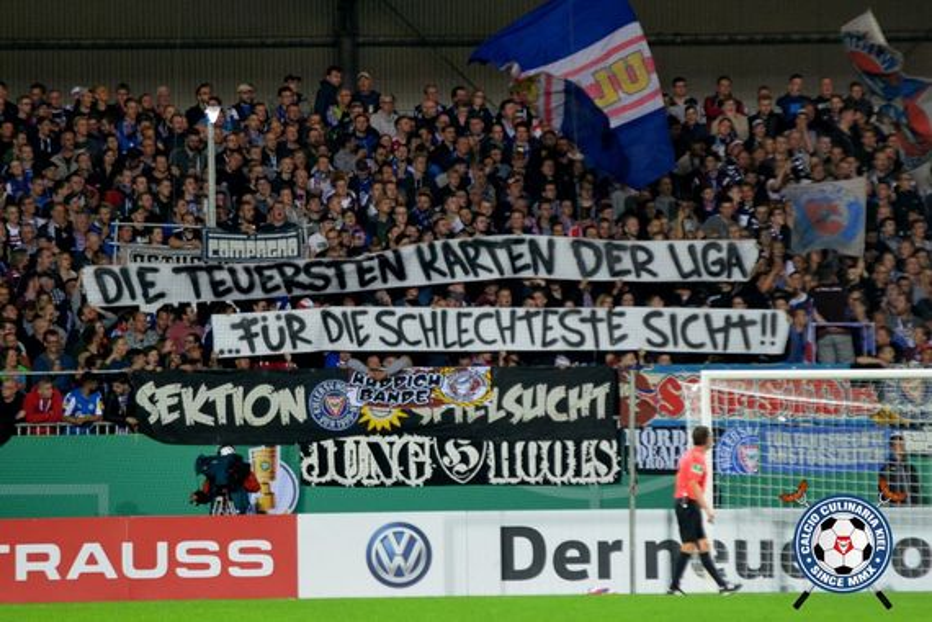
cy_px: 311
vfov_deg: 4.6
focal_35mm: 300
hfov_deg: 6.9
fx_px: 7766
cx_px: 466
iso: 1250
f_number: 2.8
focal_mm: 200
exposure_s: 1/320
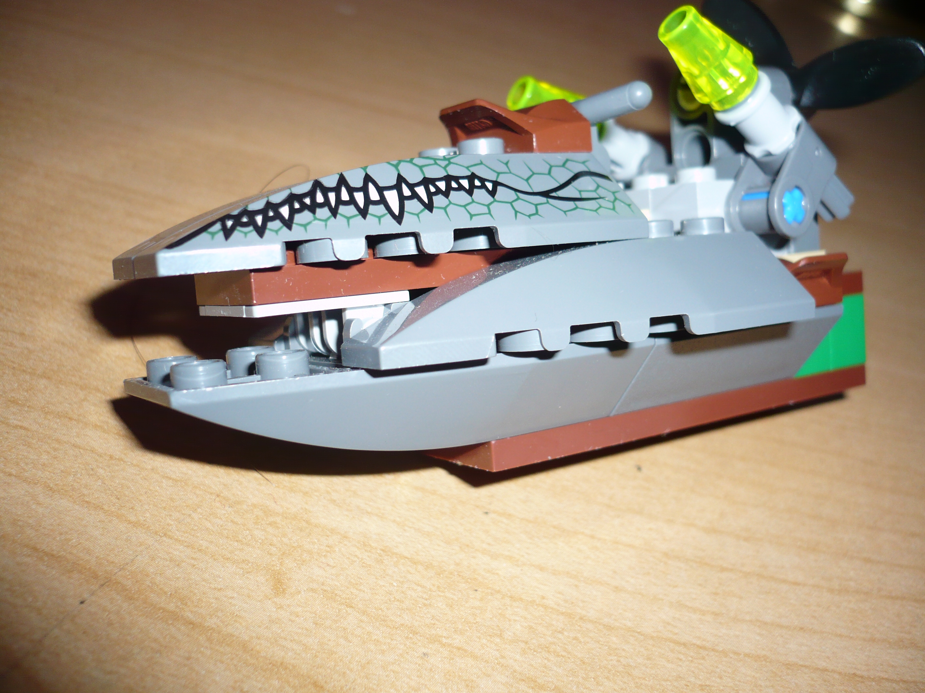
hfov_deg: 52.6
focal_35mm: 35
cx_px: 462
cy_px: 346
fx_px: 935
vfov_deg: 40.7
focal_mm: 5.8
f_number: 2.8
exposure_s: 1/30
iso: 100
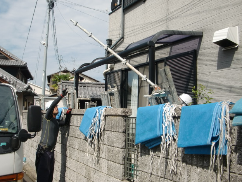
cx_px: 119
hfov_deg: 47.9
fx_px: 273
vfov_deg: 36.8
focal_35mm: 39
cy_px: 90
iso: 64
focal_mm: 6.66
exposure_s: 1/800
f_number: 3.9
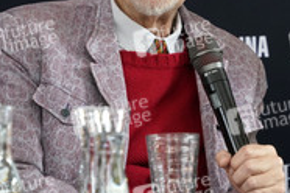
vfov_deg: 3.6
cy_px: 0
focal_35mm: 380
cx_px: 288
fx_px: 3061
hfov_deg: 5.4
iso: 3200
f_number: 5.6
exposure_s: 1/100
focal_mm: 157
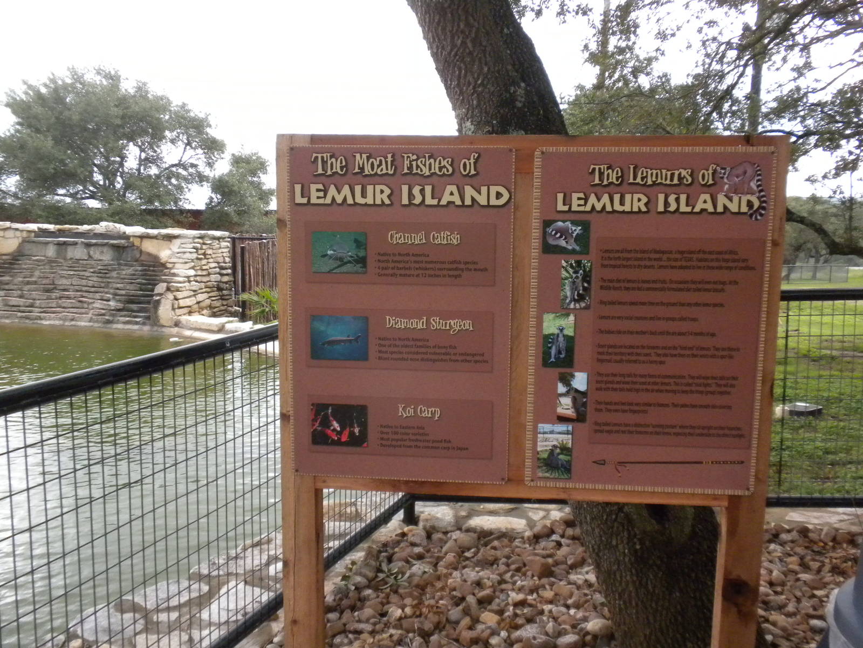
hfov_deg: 50.1
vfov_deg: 38.7
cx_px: 432
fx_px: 922
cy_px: 324
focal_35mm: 37
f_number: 3.5
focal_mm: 6.6
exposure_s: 1/1114
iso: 400
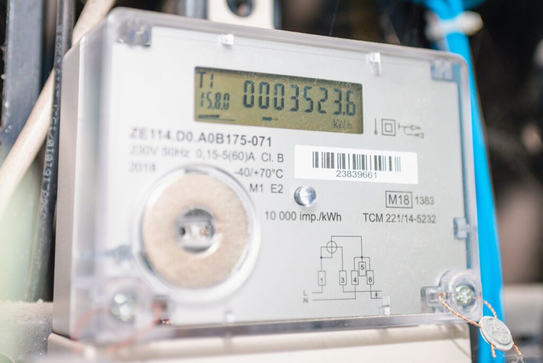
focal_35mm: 35
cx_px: 272
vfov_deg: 37.9
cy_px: 182
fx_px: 528
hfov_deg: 54.4
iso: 100
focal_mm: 35
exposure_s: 1/200
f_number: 2.2
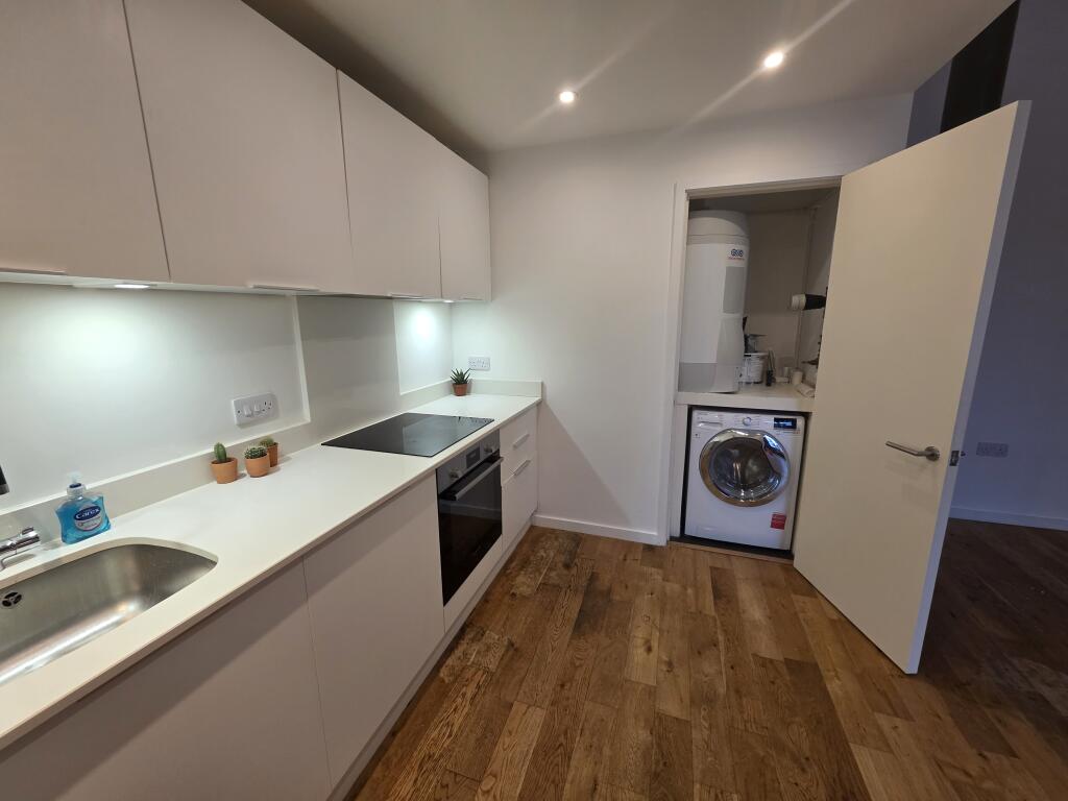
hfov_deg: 106.2
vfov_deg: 89.9
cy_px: 400
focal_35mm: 13
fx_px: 401
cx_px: 534
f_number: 1.9
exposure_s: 1/100
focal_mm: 2.2
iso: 200
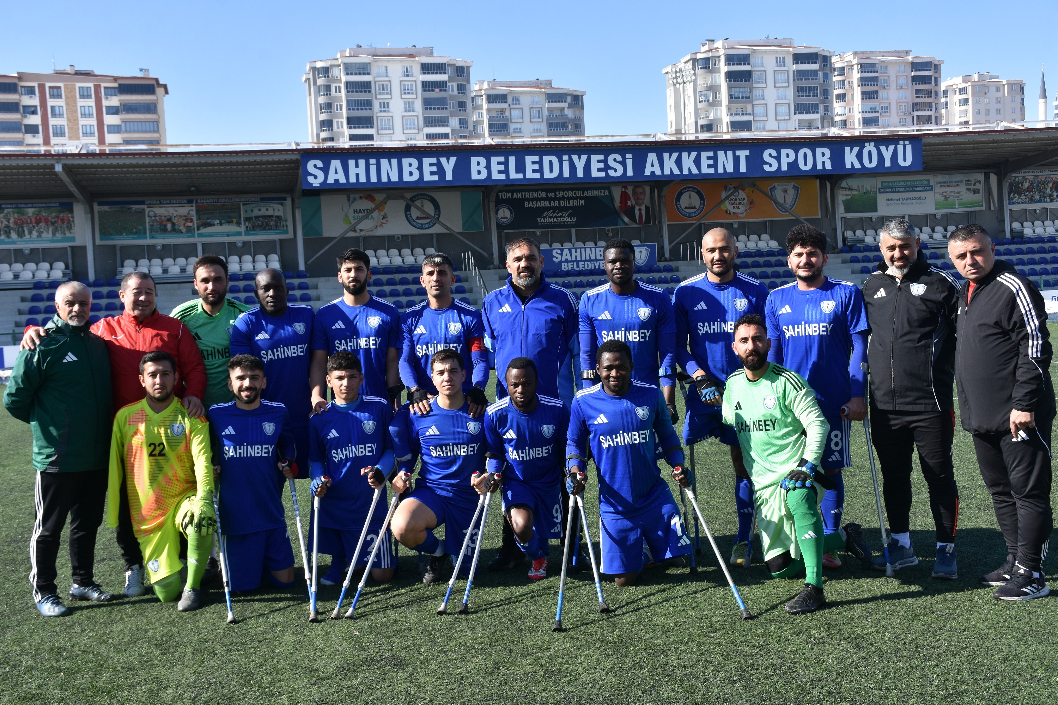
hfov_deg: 47.9
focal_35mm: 40
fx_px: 1190
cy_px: 352
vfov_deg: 33.0
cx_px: 529
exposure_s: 1/500
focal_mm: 27
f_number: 8
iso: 280
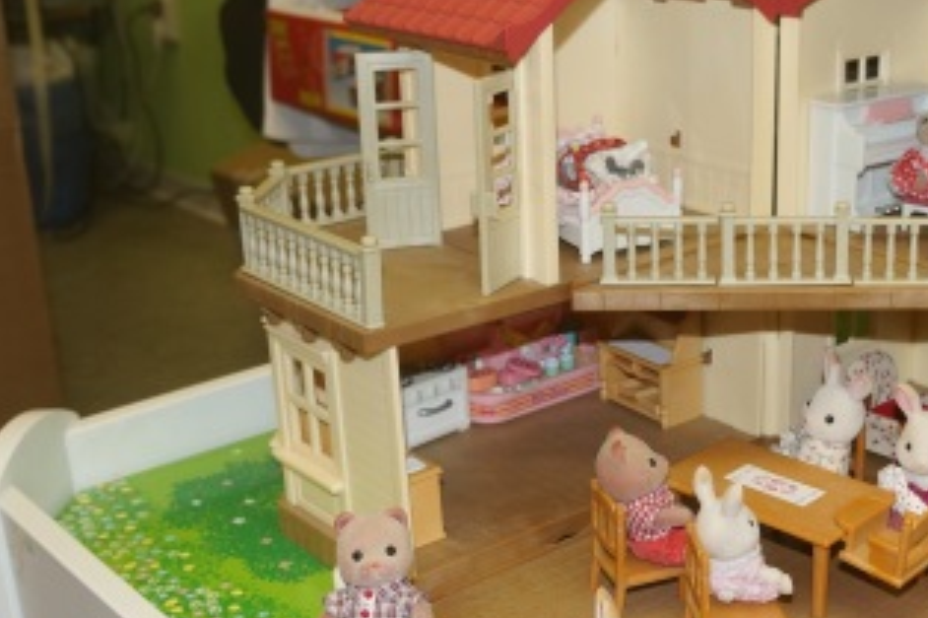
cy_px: 347
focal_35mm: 43
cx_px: 715
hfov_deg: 43.7
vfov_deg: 31.1
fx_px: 1108
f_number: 4
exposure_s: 1/160
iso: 400
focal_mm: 18
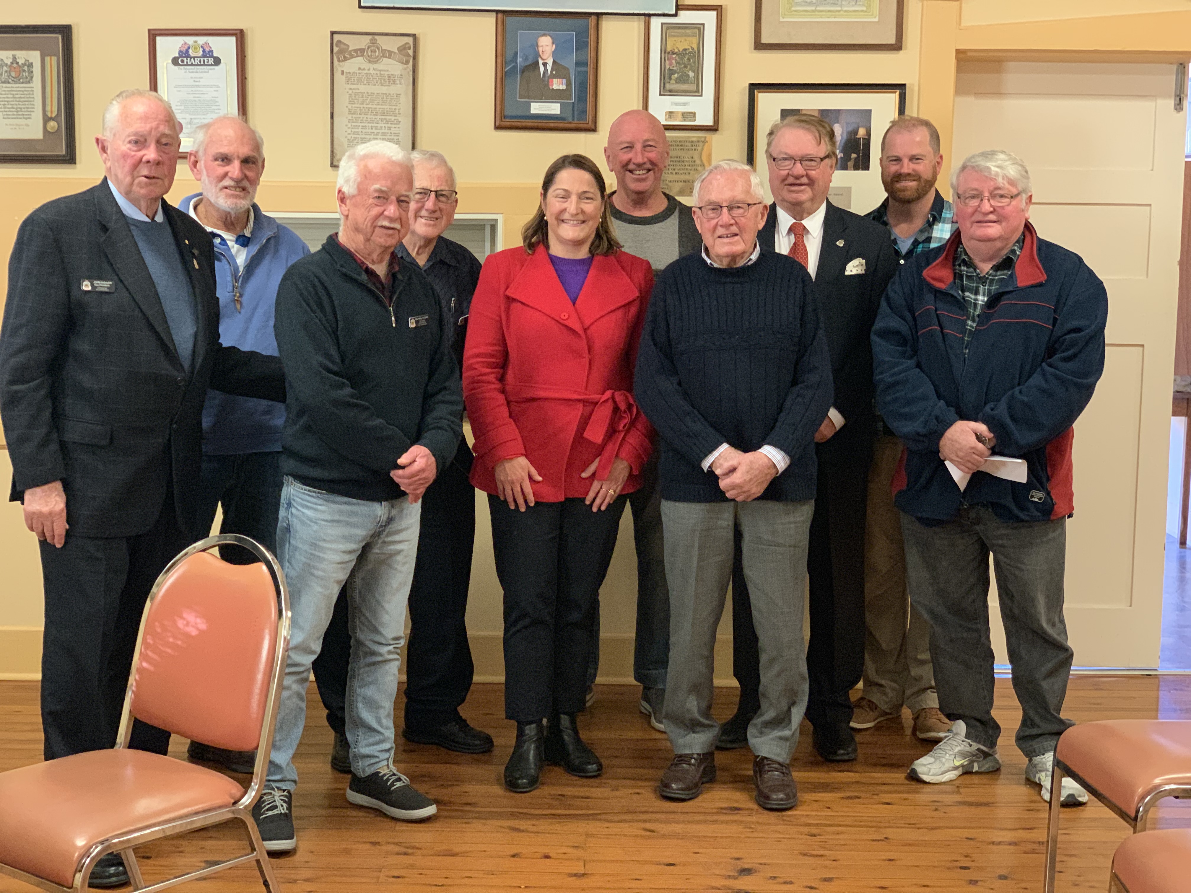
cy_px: 446
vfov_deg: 28.0
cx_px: 596
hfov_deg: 36.8
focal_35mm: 52
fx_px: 1789
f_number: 2.4
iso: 250
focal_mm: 6
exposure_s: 1/50
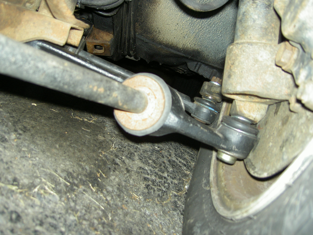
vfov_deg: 36.8
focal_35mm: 39
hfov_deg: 47.9
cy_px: 118
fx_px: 353
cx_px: 156
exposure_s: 1/59.5
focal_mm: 8
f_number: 2.8
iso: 100
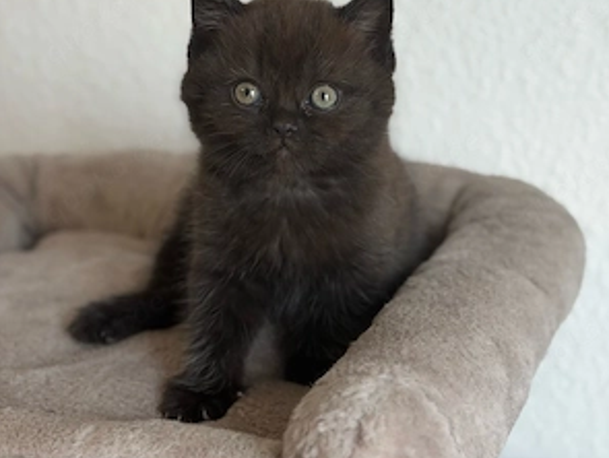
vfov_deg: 22.6
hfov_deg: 29.8
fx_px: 1145
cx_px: 308
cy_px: 200
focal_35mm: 65
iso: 50
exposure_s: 1/121
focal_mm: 6.76
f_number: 1.78
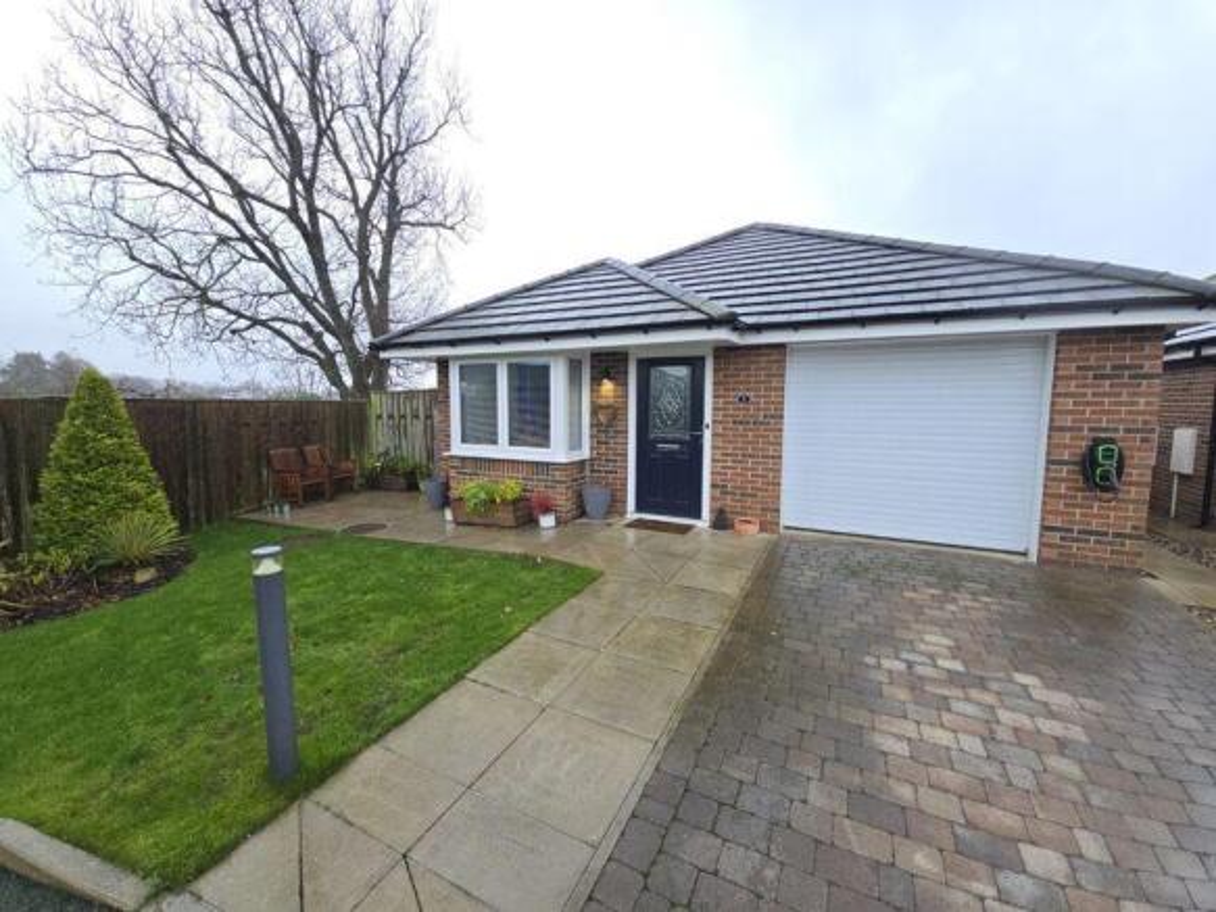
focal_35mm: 13
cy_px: 456
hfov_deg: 106.2
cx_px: 608
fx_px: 457
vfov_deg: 89.9
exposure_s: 1/100
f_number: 2.2
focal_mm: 2.2
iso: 100
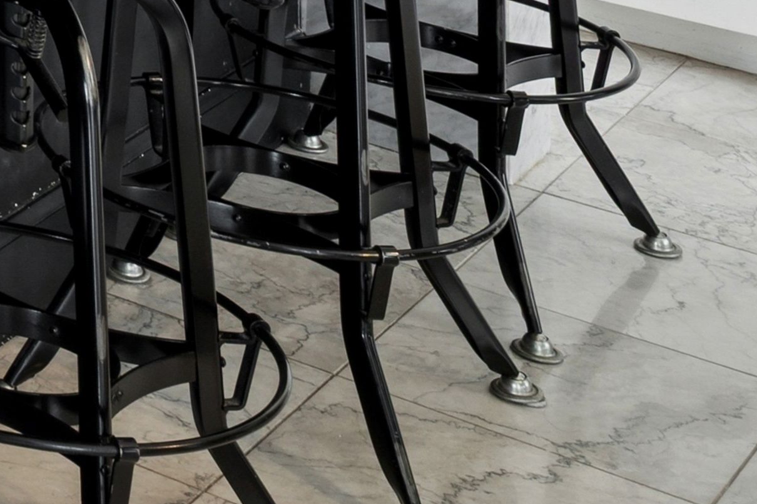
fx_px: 2365
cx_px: -1085
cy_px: -643
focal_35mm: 112
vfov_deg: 10.7
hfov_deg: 13.3
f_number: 11
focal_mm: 22.5
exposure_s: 1/5
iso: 200
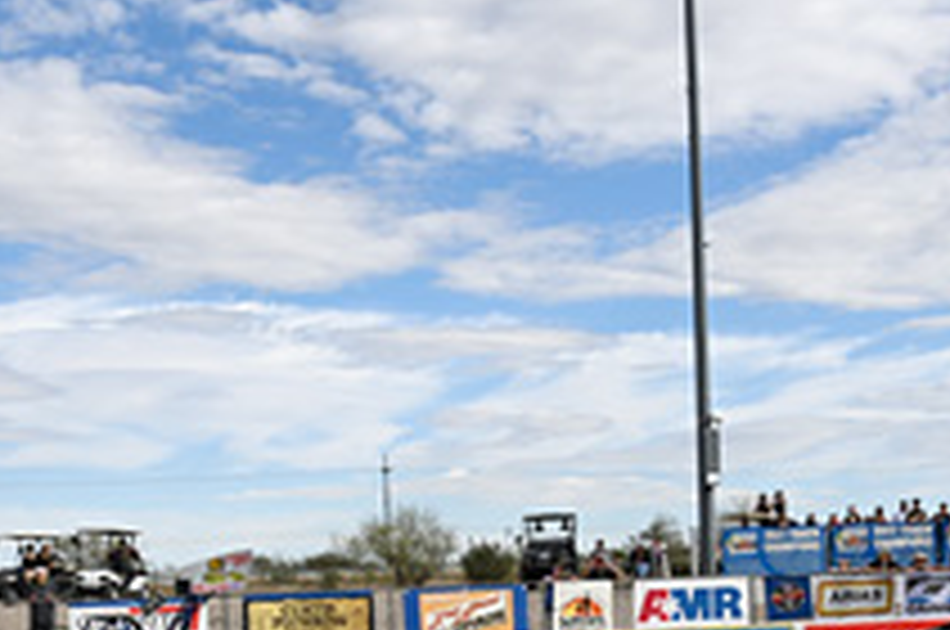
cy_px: 704
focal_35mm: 57
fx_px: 1502
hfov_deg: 35.1
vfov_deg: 22.3
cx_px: 495
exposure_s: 1/1600
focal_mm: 24
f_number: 5.6
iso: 250
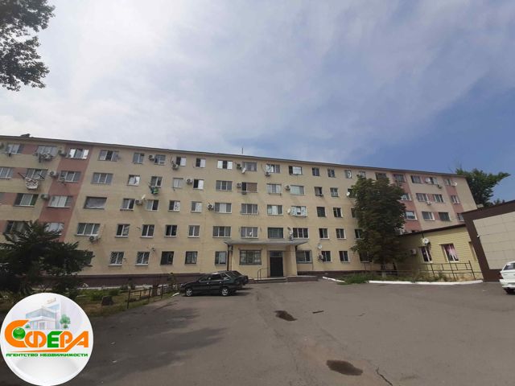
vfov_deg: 89.9
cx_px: 258
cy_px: 193
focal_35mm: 13
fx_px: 193
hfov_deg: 106.2
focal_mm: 1.42
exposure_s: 1/1934
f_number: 2.2
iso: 40
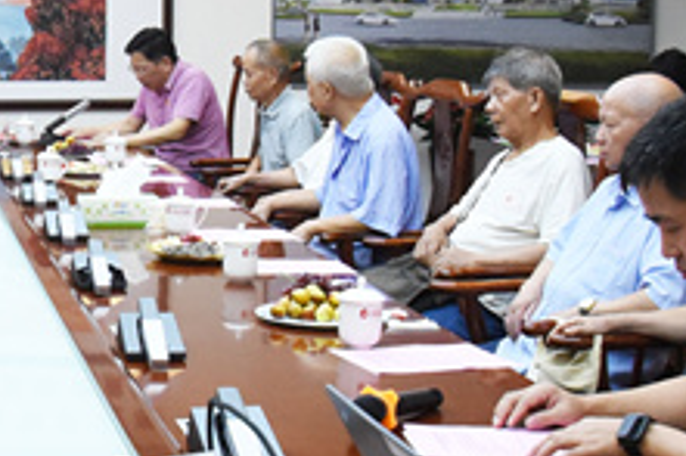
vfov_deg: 15.7
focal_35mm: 87
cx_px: -37
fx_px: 1657
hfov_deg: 22.3
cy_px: 195
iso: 5000
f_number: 8
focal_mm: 24
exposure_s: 1/250
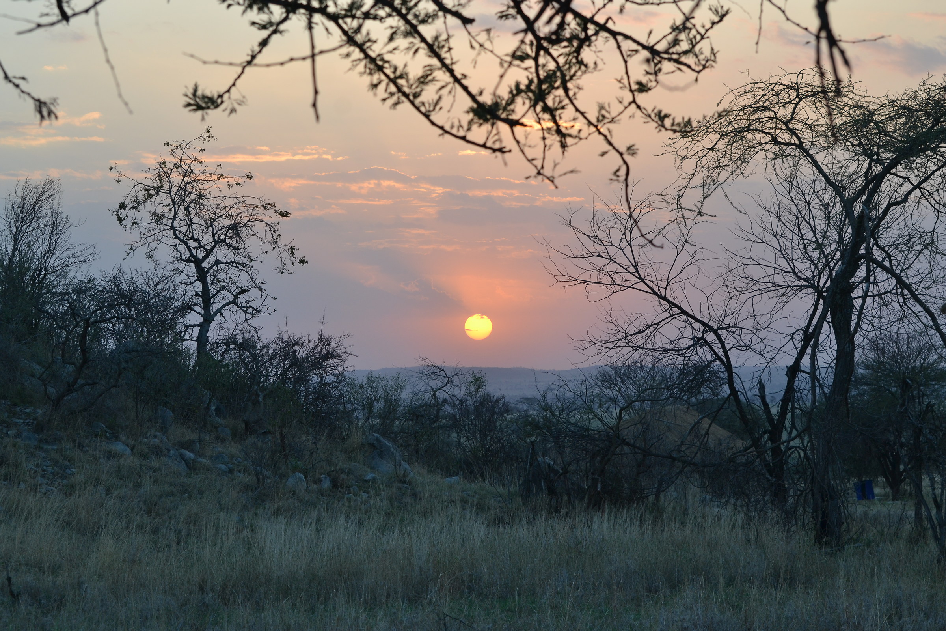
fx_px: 2759
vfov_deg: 13.0
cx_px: 473
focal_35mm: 105
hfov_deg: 19.5
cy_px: 316
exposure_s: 1/60
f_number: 7.1
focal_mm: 70
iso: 200
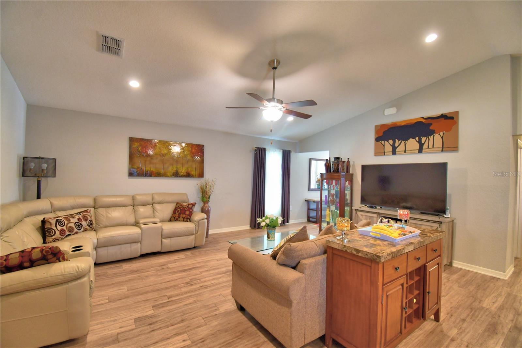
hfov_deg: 100.4
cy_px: 174
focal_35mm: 15
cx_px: 261
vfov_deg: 77.3
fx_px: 217
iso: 560
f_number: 4.5
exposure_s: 1/30
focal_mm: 10
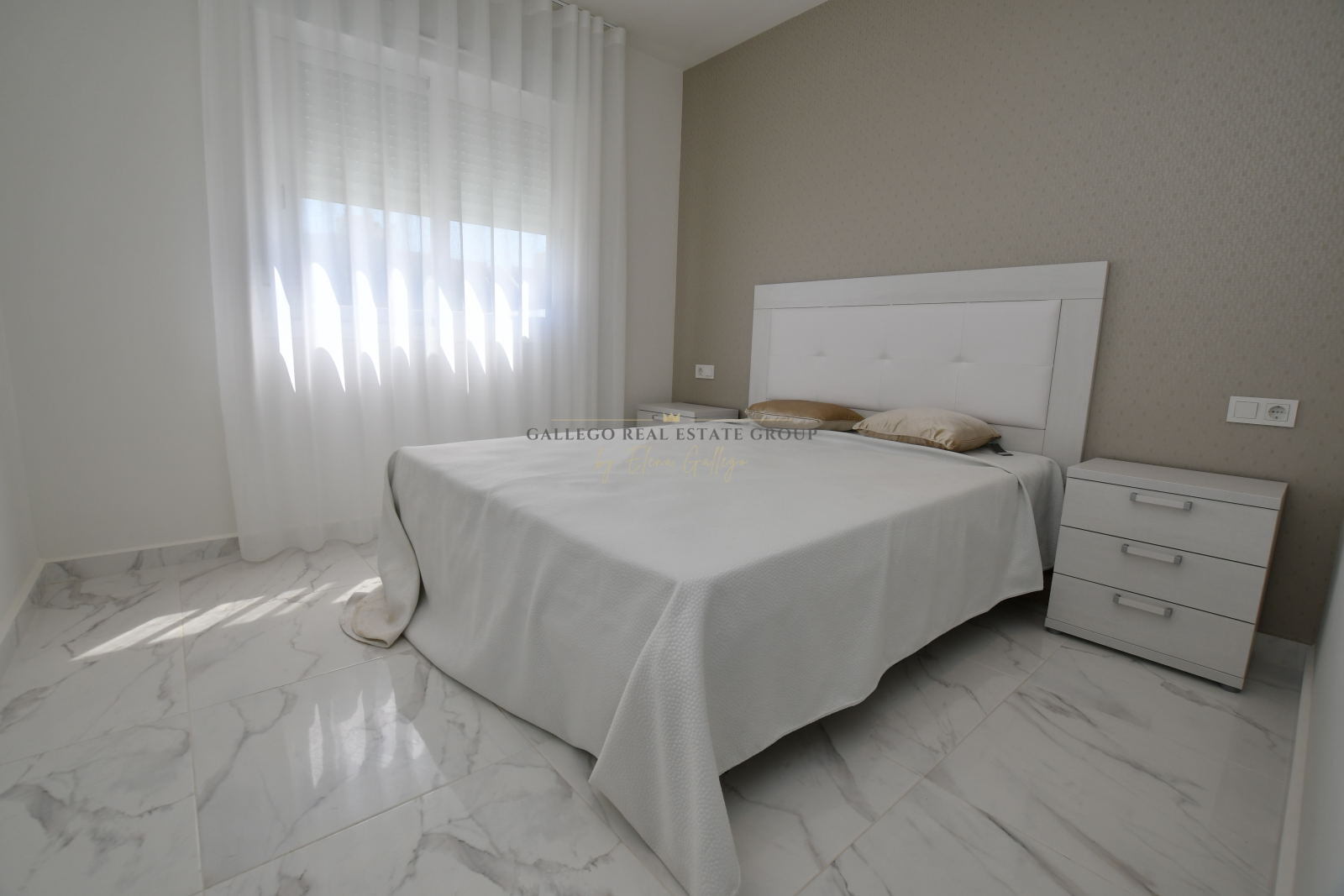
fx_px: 560
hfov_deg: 100.4
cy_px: 448
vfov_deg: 77.3
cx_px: 672
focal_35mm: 15
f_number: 6.3
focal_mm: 10
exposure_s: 1/250
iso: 200
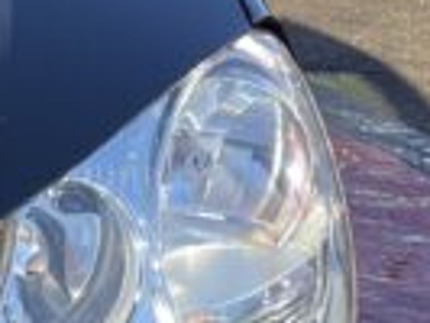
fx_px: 1940
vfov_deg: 9.5
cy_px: 207
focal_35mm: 156
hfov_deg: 10.1
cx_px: -757
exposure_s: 1/578
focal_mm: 4.2
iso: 32
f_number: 1.6
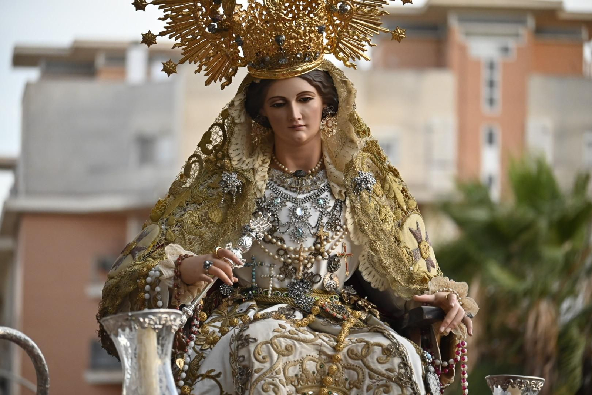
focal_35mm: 255
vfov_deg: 5.4
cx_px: 296
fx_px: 4193
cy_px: 198
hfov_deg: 8.1
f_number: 5.6
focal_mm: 170
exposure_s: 1/320
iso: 1600
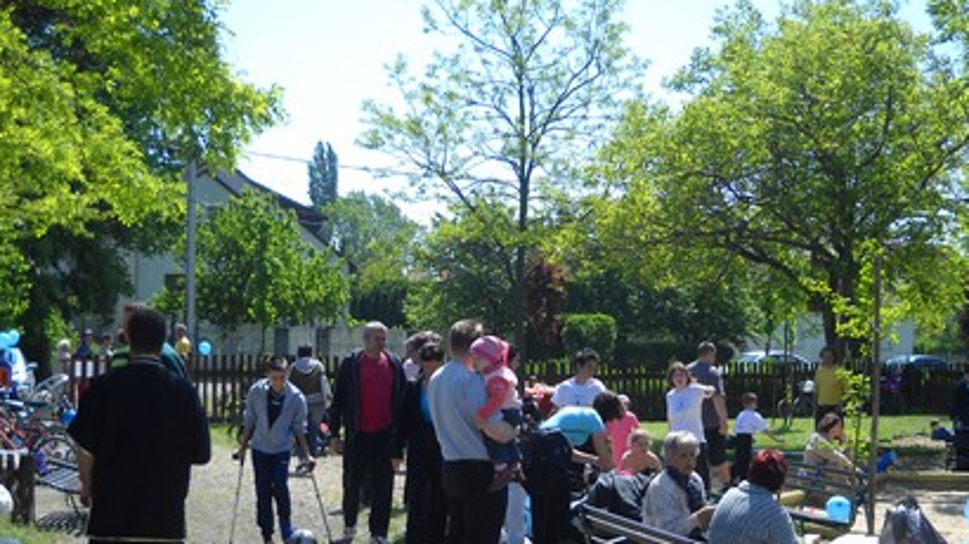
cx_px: 539
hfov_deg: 34.9
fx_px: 1541
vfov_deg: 20.0
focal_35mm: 60
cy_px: 358
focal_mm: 6.72
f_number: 5.5
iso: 64
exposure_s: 1/192
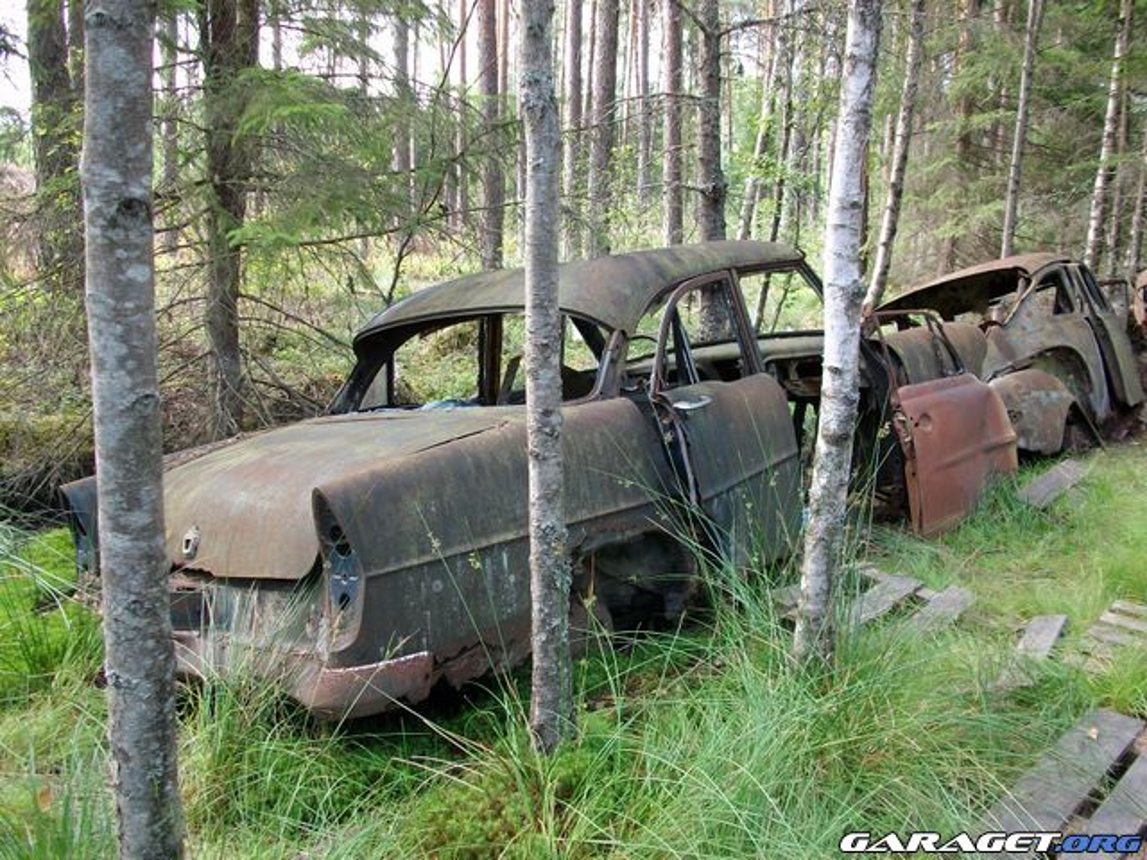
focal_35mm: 32
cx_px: 574
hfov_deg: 56.8
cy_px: 430
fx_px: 1060
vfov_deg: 44.2
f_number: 2.9
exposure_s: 1/60.1
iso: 80
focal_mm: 5.7
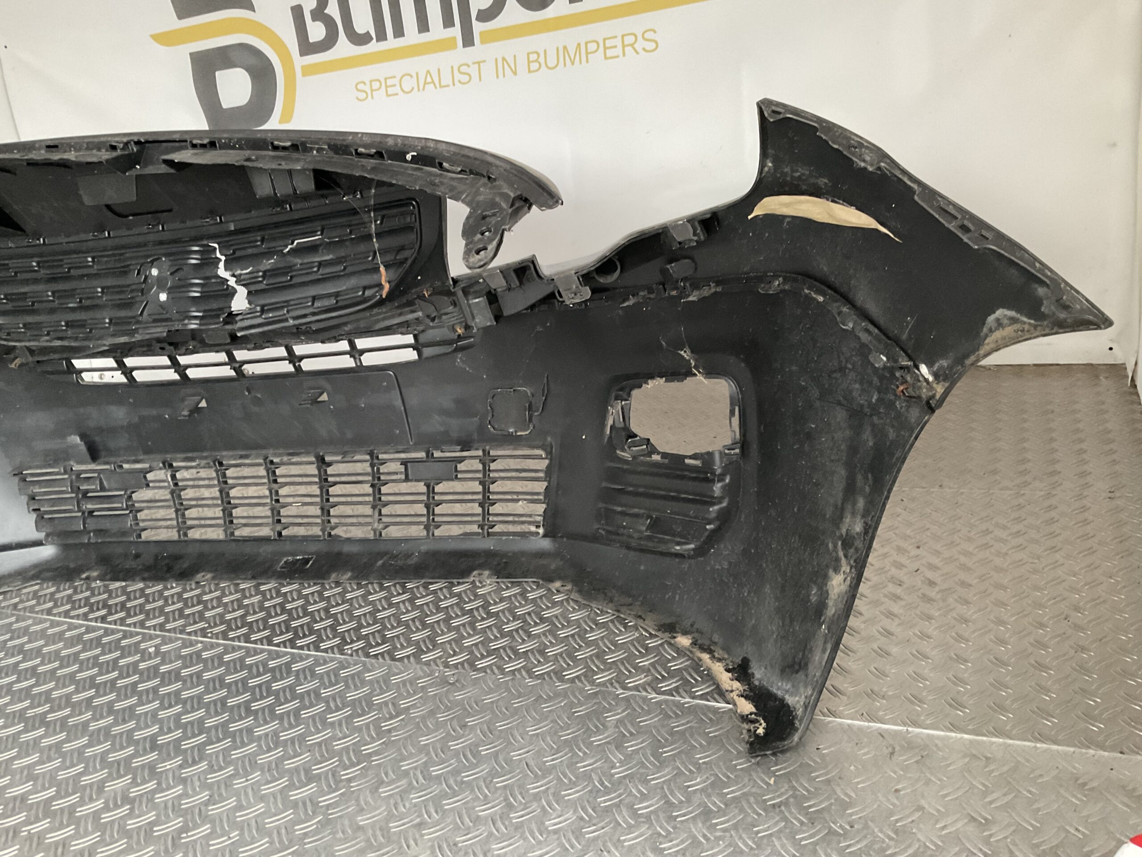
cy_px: 428
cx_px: 571
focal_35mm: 29
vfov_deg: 48.2
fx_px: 957
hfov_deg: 61.7
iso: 250
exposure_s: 1/50
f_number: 1.8
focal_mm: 3
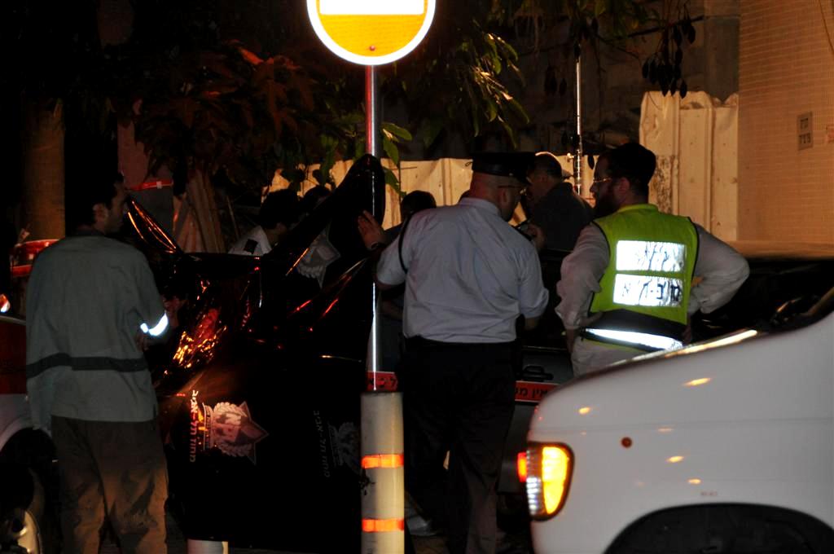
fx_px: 4512
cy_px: 277
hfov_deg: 10.6
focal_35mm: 195
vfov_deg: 7.0
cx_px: 417
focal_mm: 130
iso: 800
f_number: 5.6
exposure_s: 1/60
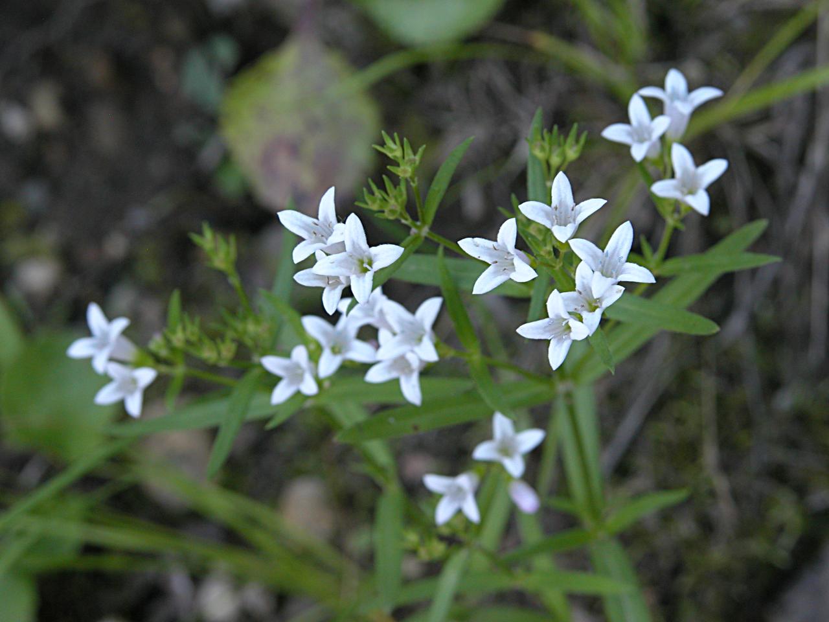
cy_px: 311
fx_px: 4215
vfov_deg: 8.4
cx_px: 414
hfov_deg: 11.2
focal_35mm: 176
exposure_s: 1/48
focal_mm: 44.7
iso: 100
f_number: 8
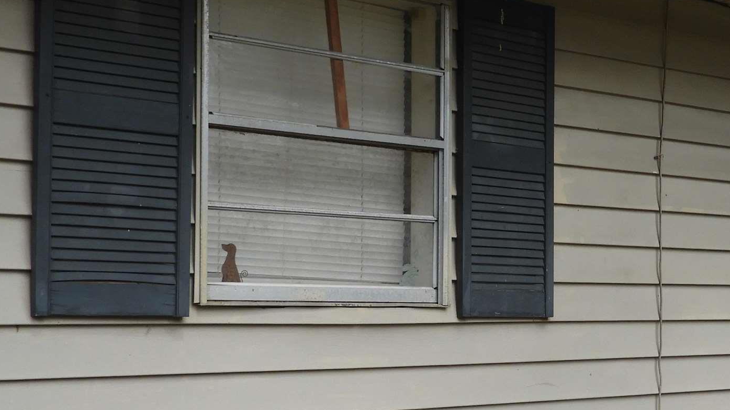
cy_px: 287
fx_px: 1393
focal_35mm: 72
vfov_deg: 16.7
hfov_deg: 27.9
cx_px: 700
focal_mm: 5.4
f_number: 3.5
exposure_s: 1/640
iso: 100
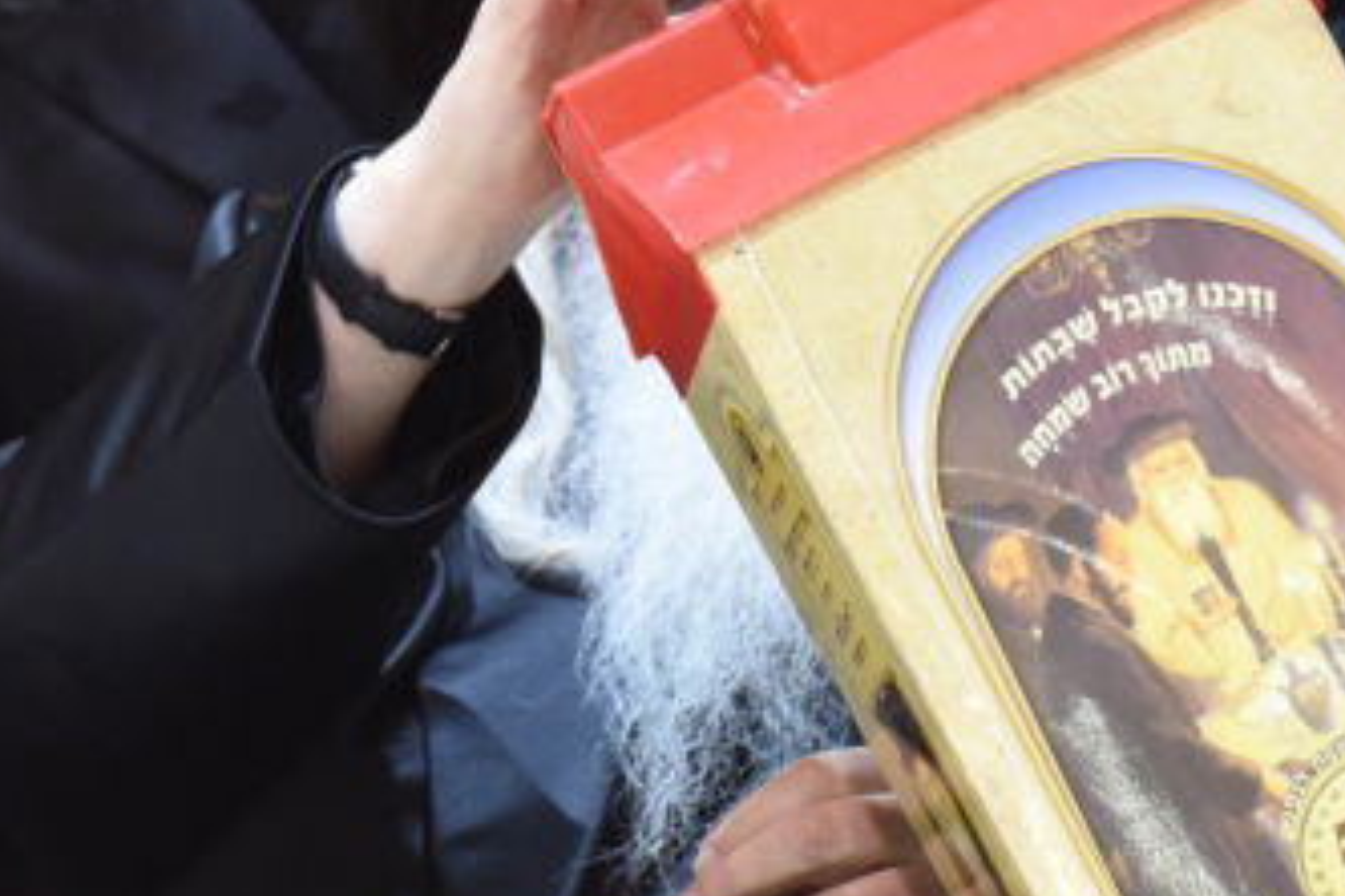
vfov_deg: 2.3
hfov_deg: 3.5
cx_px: 800
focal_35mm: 585
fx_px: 21855
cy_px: -91
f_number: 4
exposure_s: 1/125
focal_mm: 190
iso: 2500
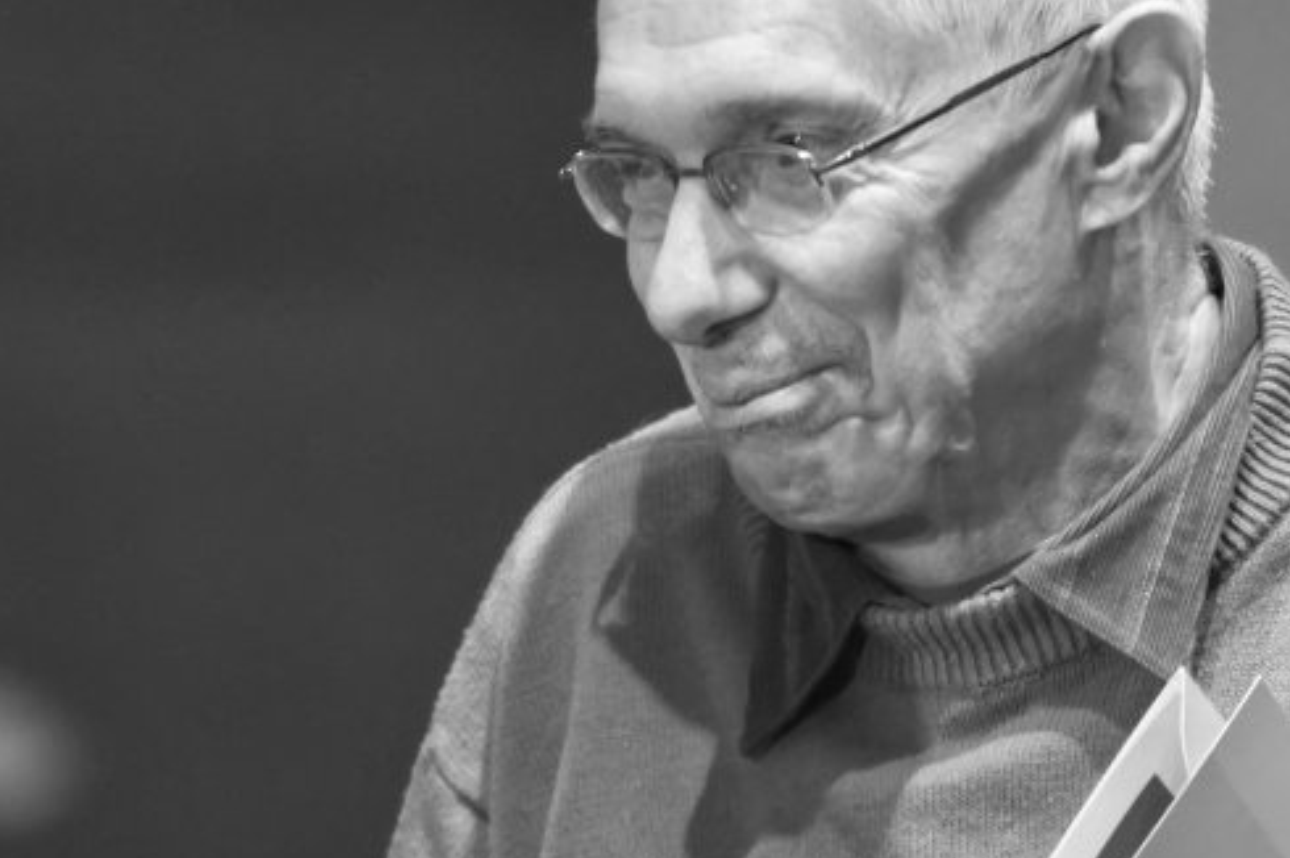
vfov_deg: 2.2
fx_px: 21915
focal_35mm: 612
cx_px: 490
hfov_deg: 3.4
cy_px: 820
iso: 5000
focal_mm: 200
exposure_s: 1/125
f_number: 2.8
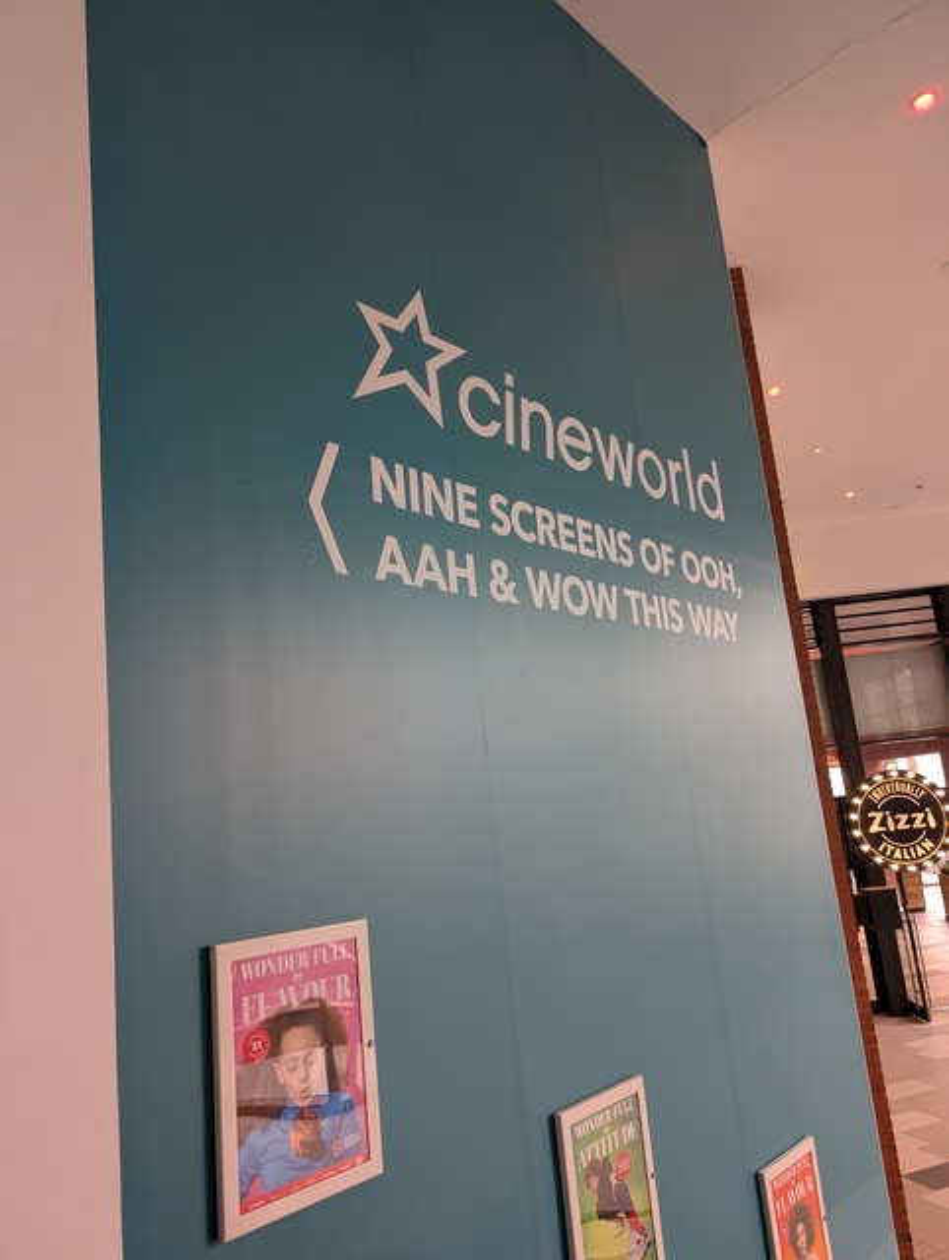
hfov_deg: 56.9
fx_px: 875
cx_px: 474
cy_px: 630
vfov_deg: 71.5
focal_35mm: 24
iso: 269
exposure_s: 1/321
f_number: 1.68
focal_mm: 6.9
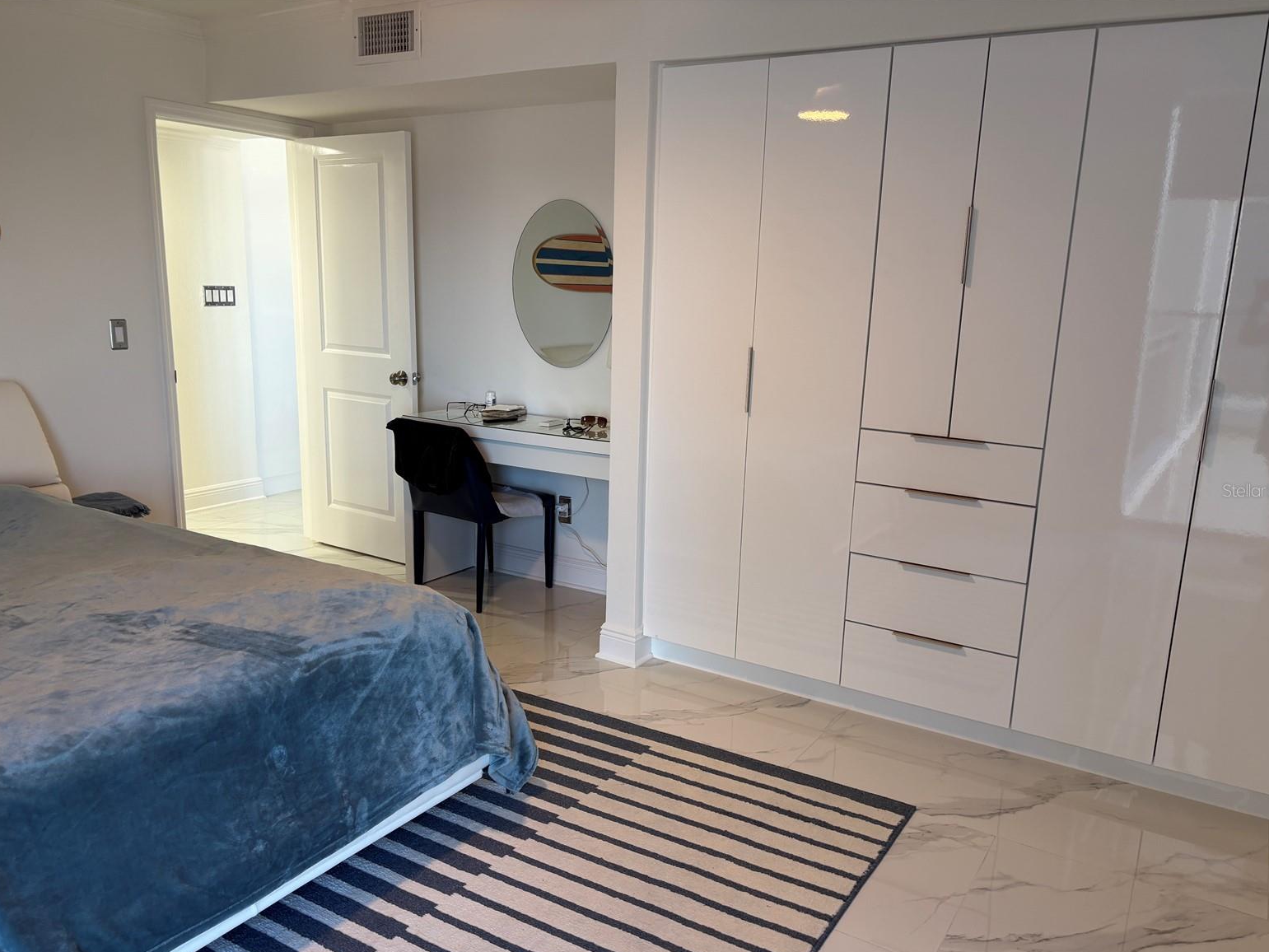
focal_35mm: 27
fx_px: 990
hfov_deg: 65.3
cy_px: 490
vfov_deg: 51.4
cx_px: 641
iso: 80
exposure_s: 1/60
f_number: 1.6
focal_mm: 5.96
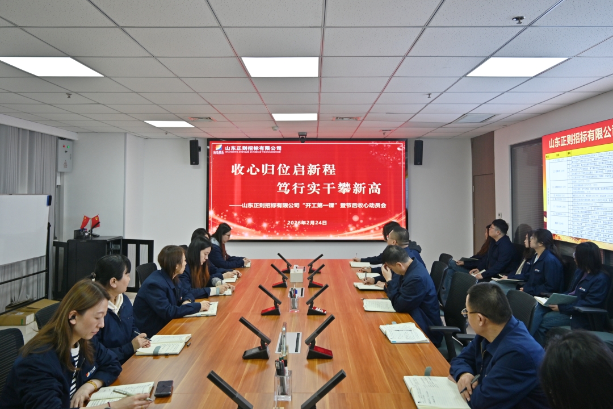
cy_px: 204
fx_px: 409
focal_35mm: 24
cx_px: 306
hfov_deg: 73.7
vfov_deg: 53.1
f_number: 4
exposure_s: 1/200
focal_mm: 24
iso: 400
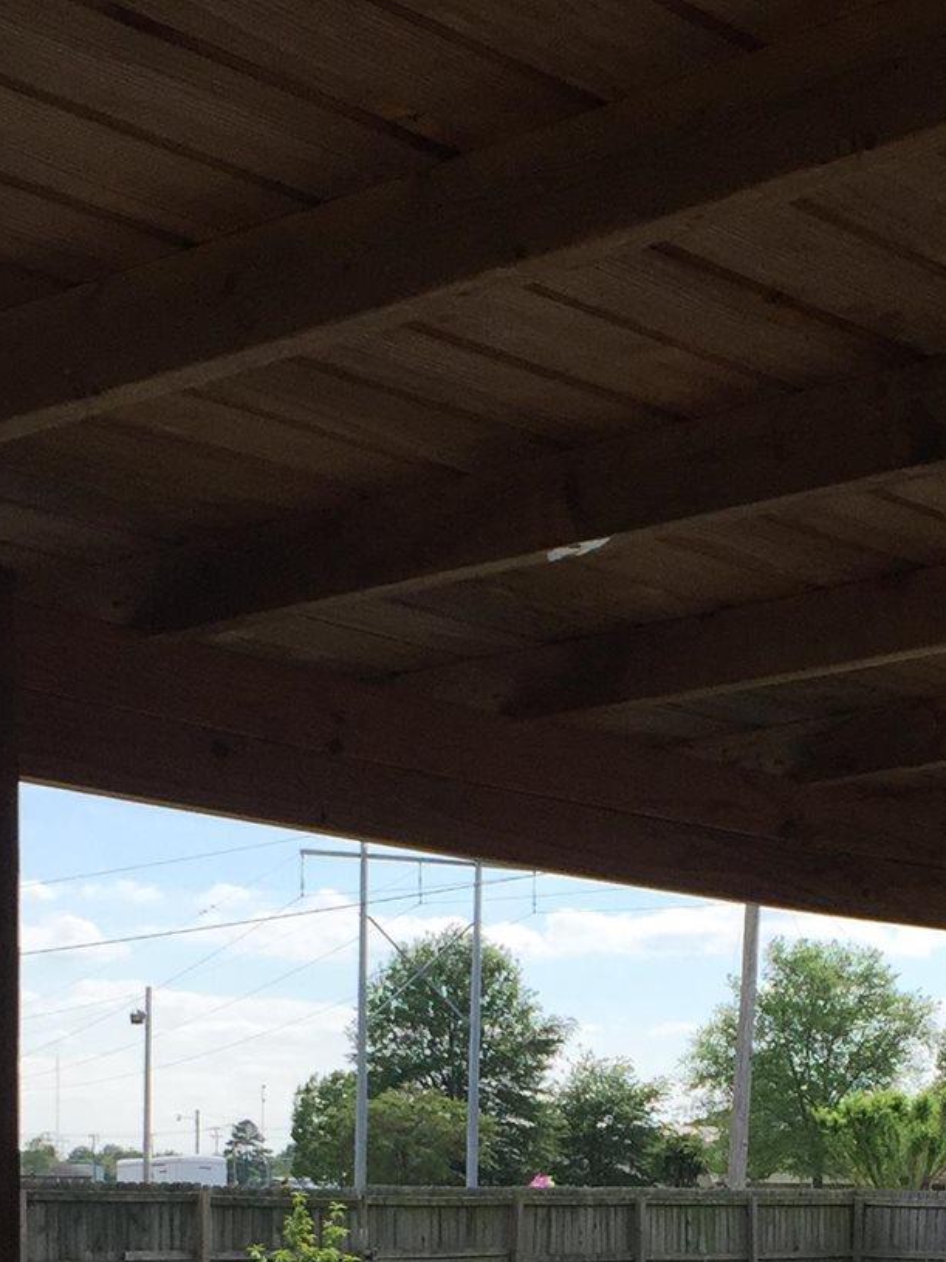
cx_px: 655
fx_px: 2989
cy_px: 1338
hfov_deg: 17.9
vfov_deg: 22.7
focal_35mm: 82
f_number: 2.2
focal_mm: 4.15
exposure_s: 1/1582
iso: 32
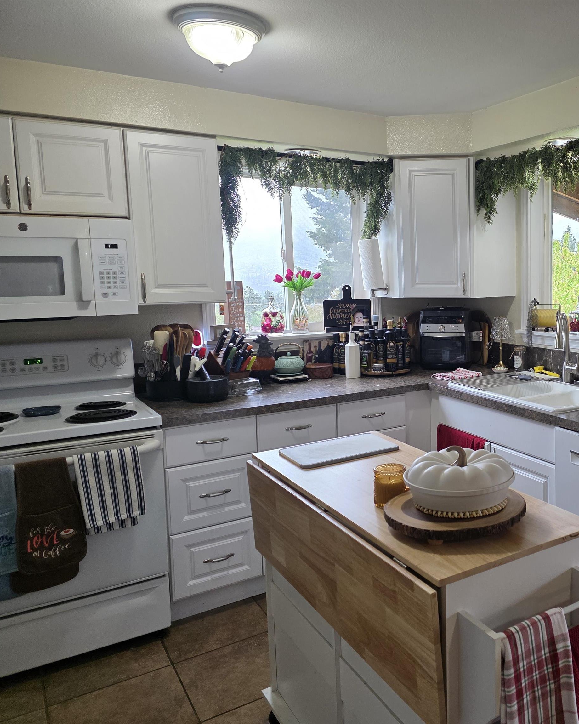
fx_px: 643
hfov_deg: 45.7
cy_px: 362
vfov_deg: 58.8
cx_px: 475
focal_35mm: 30
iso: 160
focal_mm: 6.3
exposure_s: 1/120
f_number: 1.7
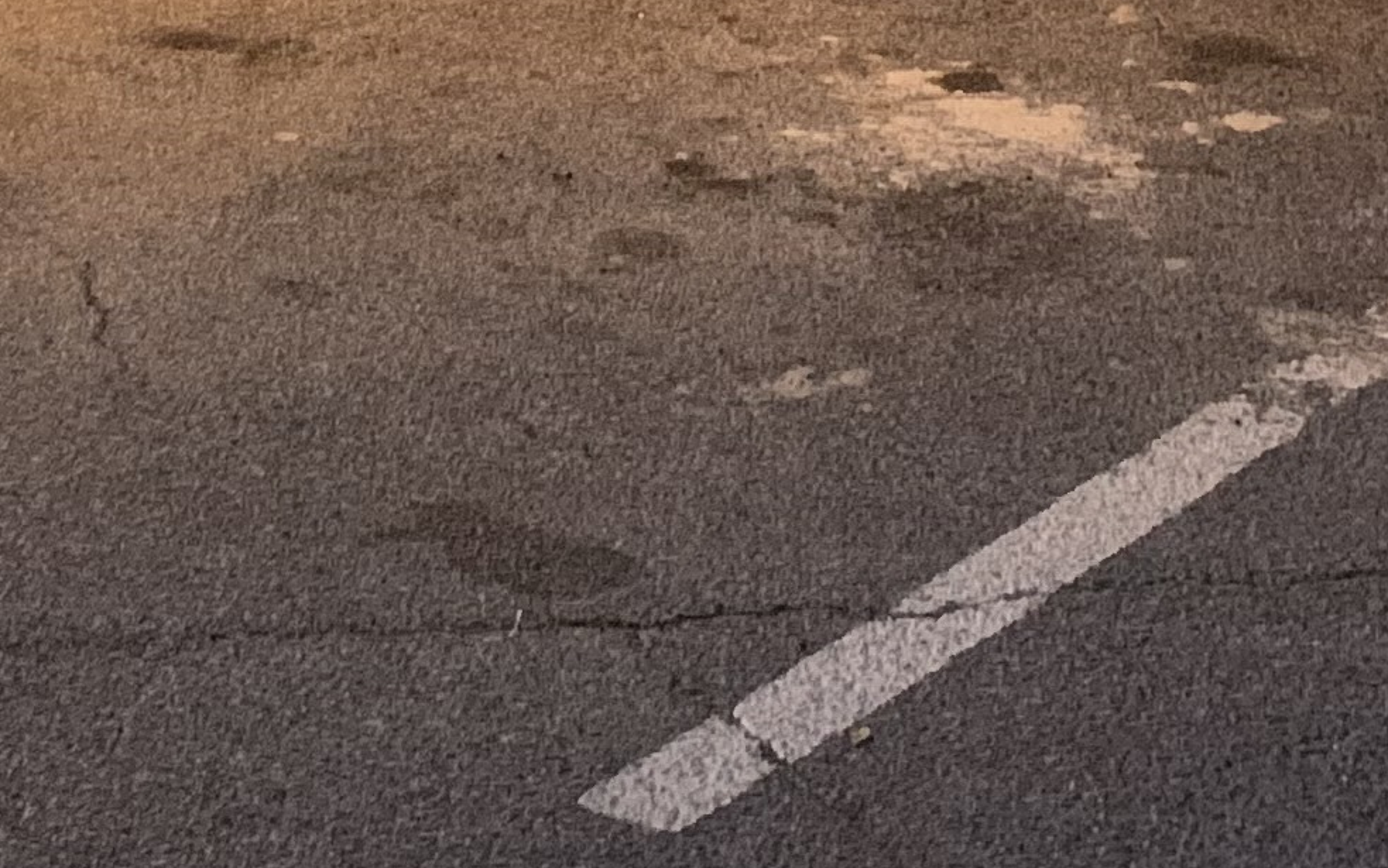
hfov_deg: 17.9
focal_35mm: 113
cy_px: -1135
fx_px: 4276
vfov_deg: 10.2
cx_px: -90
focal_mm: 4.25
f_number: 1.8
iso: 640
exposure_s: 1/30
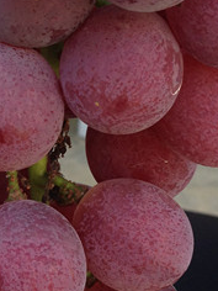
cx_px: 30
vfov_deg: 17.6
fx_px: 940
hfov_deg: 13.1
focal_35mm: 112
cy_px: 141
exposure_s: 1/146
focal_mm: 4.13
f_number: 2.4
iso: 50
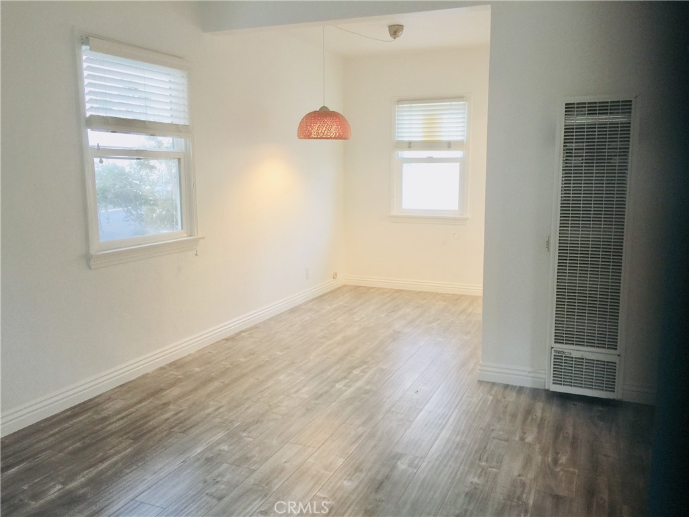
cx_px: 344
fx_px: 577
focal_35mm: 29
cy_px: 258
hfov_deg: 61.7
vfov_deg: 48.2
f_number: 2.2
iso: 50
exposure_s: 1/15
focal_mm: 4.15
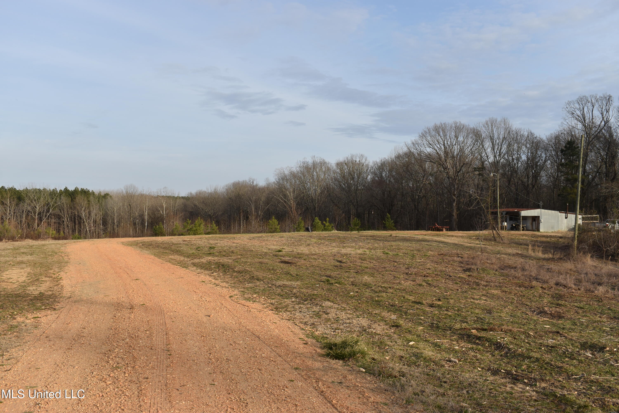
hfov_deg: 53.1
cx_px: 310
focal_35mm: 36
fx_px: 619
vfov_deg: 36.9
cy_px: 206
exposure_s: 1/250
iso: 100
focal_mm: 24
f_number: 8
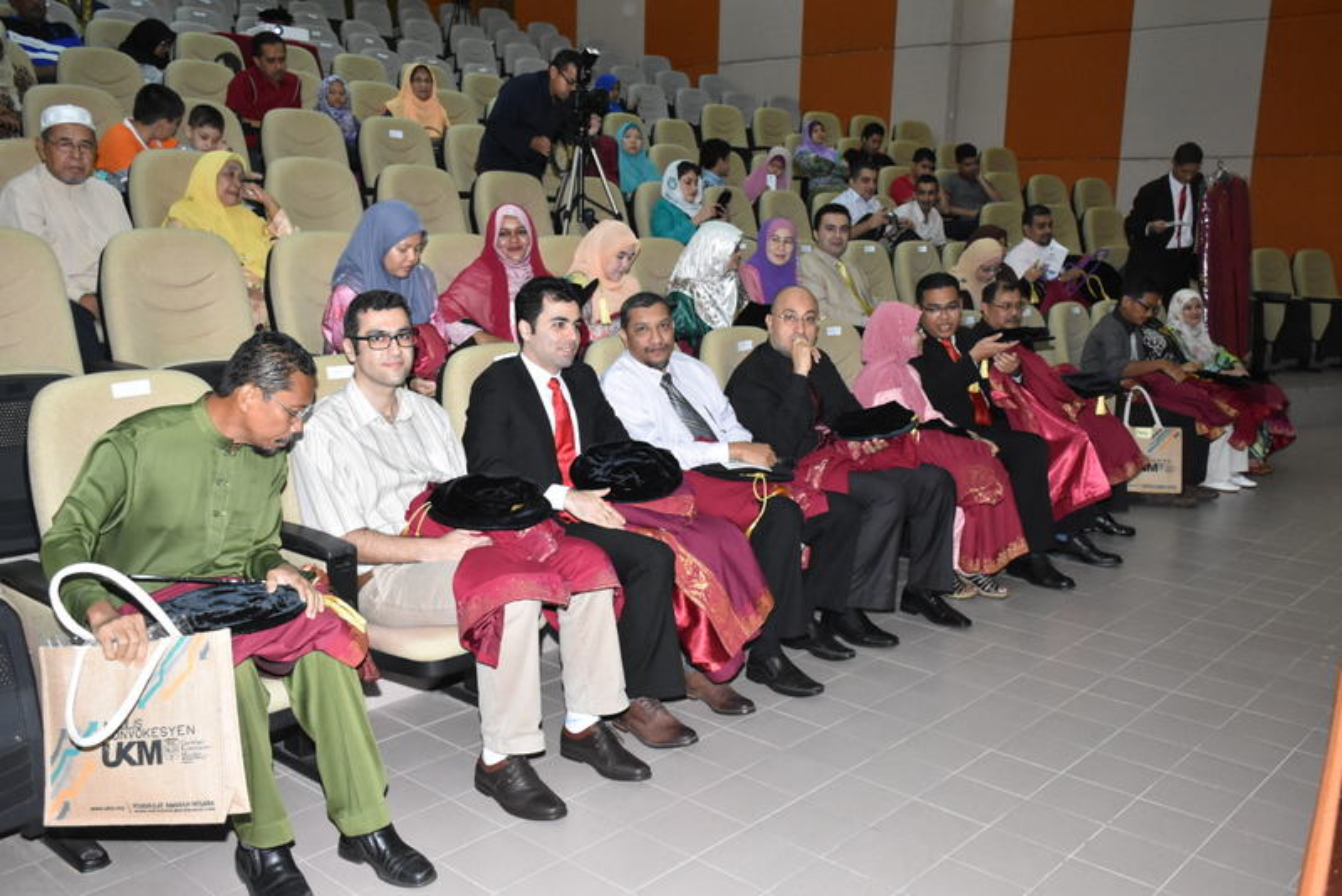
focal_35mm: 33
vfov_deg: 40.0
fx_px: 1231
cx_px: 671
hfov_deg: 57.2
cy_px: 448
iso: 3200
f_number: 5.6
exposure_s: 1/250
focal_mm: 22
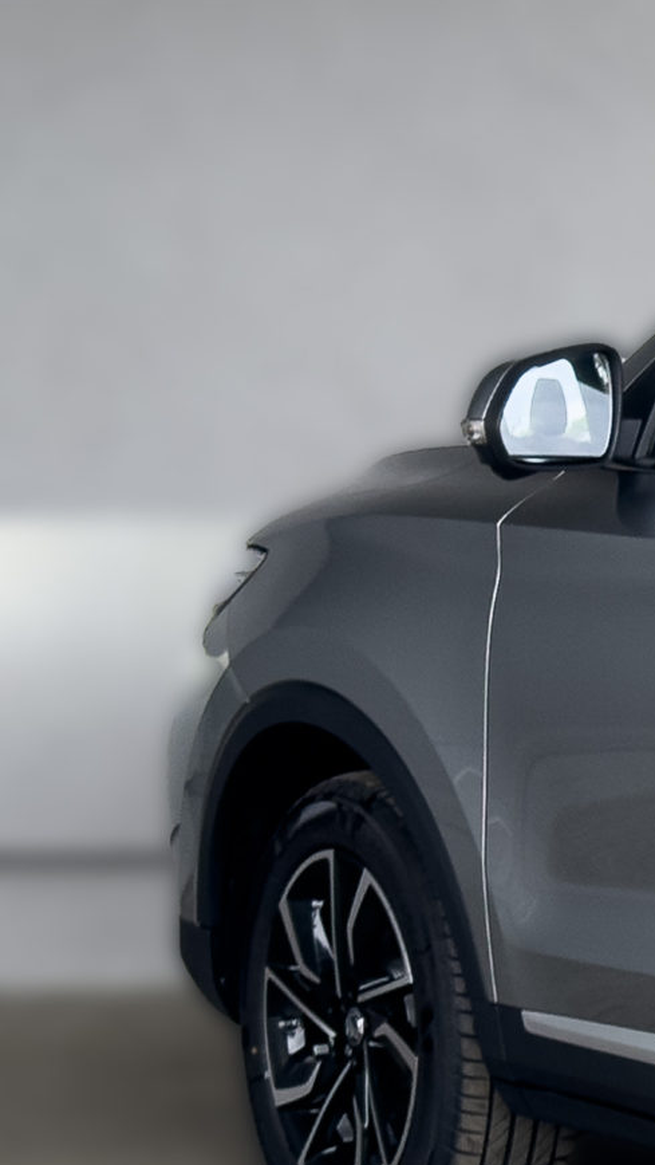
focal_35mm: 154
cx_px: 1682
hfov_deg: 7.3
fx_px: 4754
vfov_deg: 14.0
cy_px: 626
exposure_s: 1/250
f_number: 1.8
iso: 64
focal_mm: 6.86
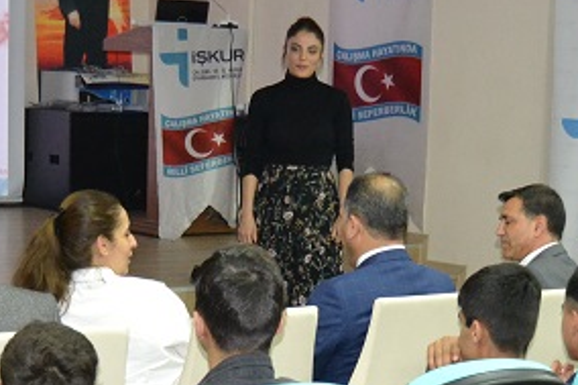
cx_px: 356
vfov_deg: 14.2
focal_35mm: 95
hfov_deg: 21.4
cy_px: 359
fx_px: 1524
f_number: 3.5
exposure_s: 1/60
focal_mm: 20
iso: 1800
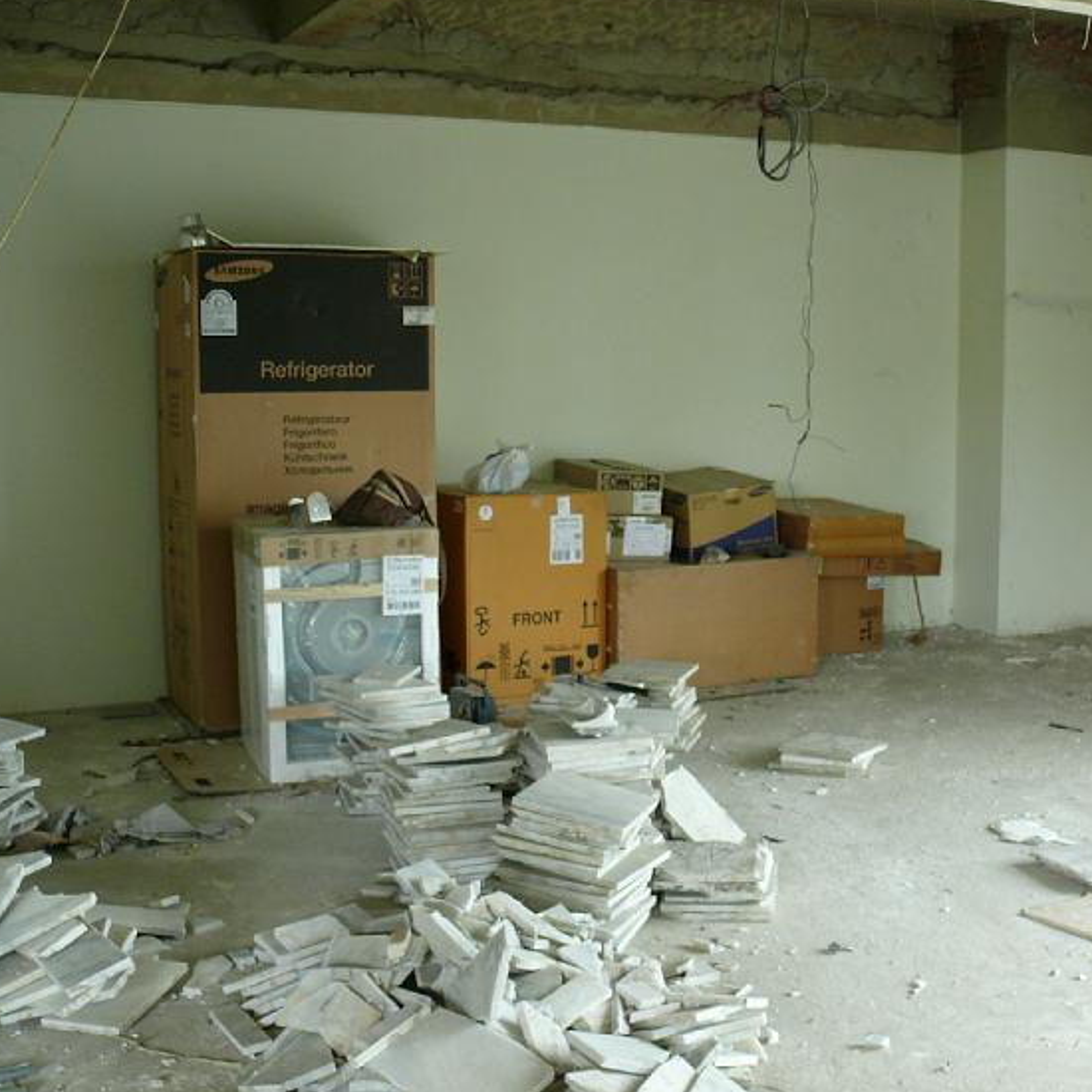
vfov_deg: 37.6
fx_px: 1606
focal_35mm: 45
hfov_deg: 37.1
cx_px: 731
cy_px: 550
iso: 160
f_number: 2.8
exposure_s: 1/30
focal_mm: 7.4
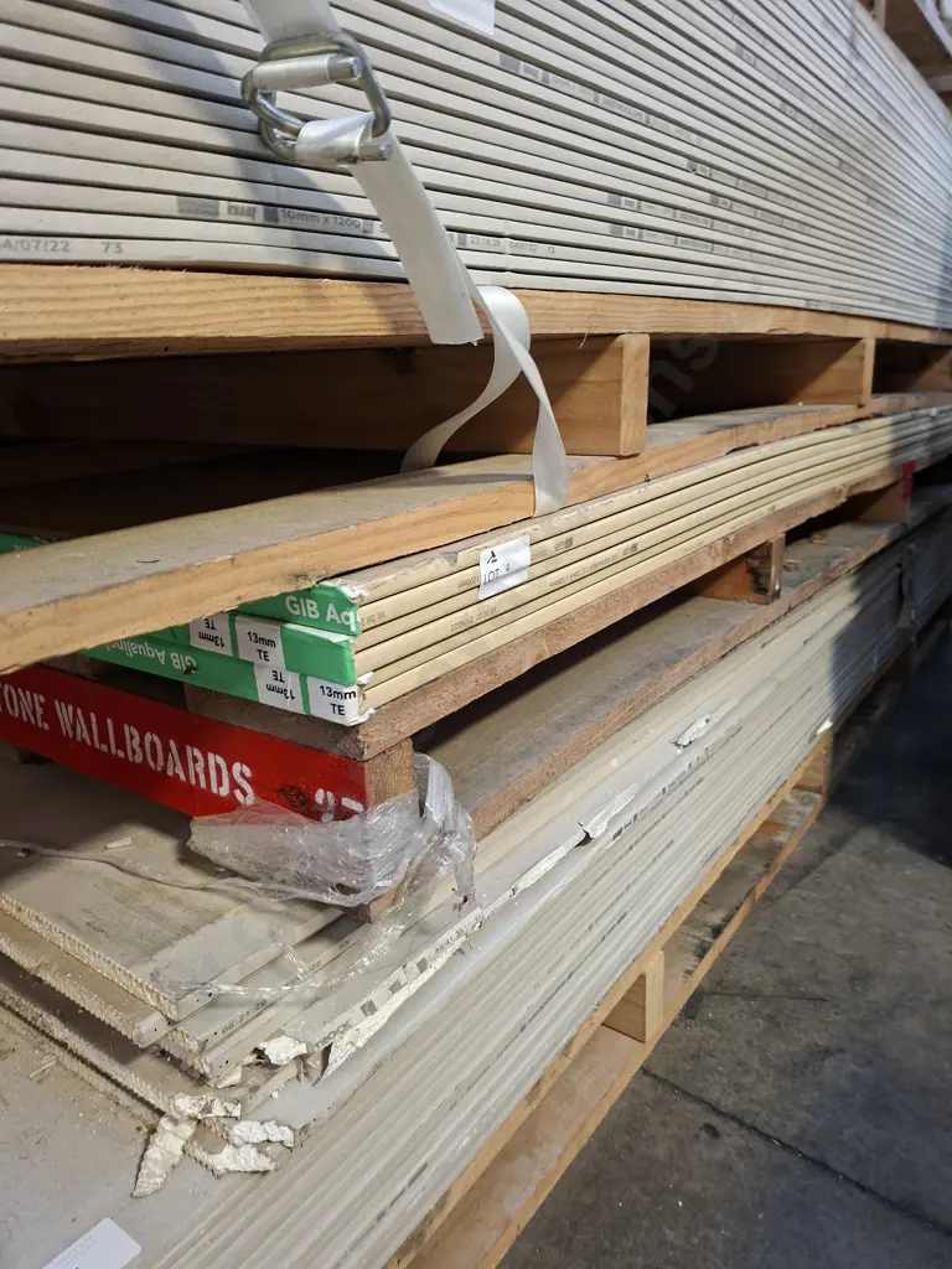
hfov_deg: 58.9
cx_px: 476
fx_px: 843
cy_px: 634
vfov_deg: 73.9
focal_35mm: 23
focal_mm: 5.54
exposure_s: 1/33
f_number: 1.8
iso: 320
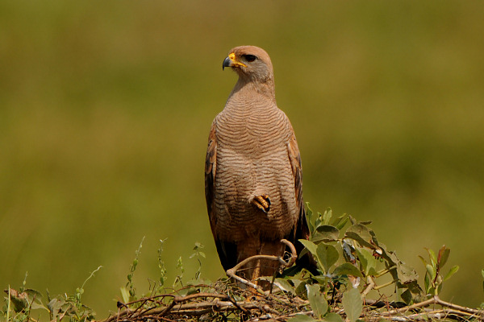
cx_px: 242
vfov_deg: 1.7
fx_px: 11091
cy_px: 161
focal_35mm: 825
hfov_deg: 2.5
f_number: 5.6
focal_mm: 550
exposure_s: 1/800
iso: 200
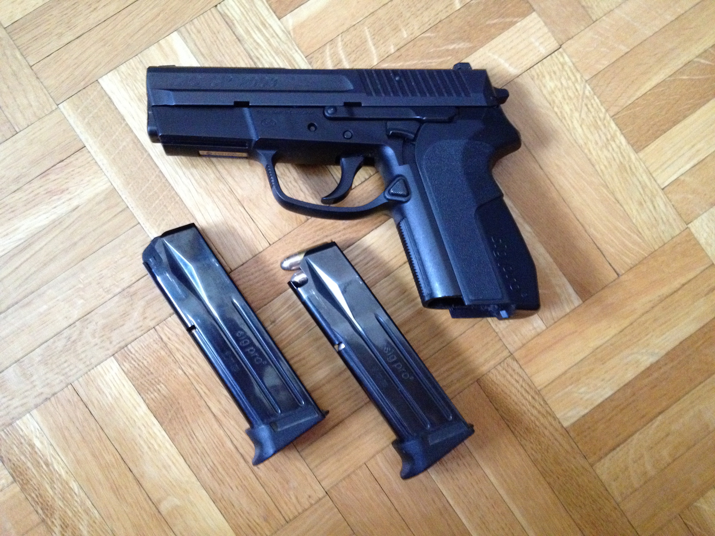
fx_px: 723
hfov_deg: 52.6
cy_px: 268
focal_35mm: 35
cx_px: 358
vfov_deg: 40.7
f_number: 2.4
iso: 640
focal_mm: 4.28
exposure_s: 1/15
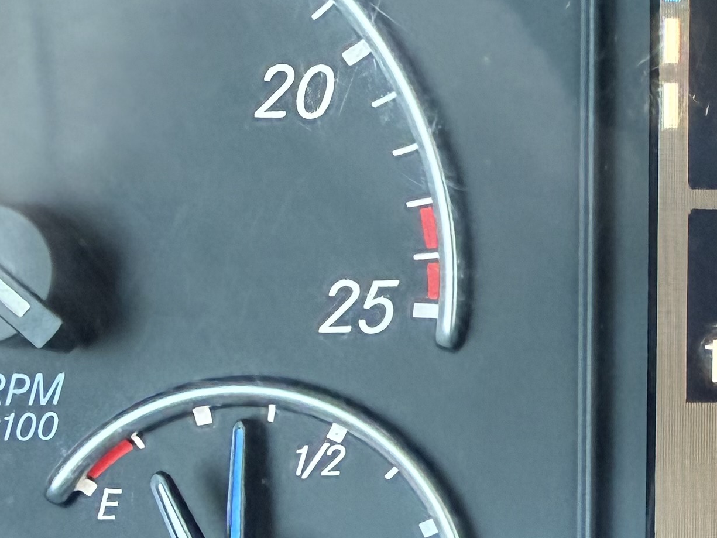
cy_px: 337
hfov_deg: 22.4
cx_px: 898
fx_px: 1636
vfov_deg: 18.6
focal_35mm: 79
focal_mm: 2.22
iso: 500
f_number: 2.2
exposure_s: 1/83
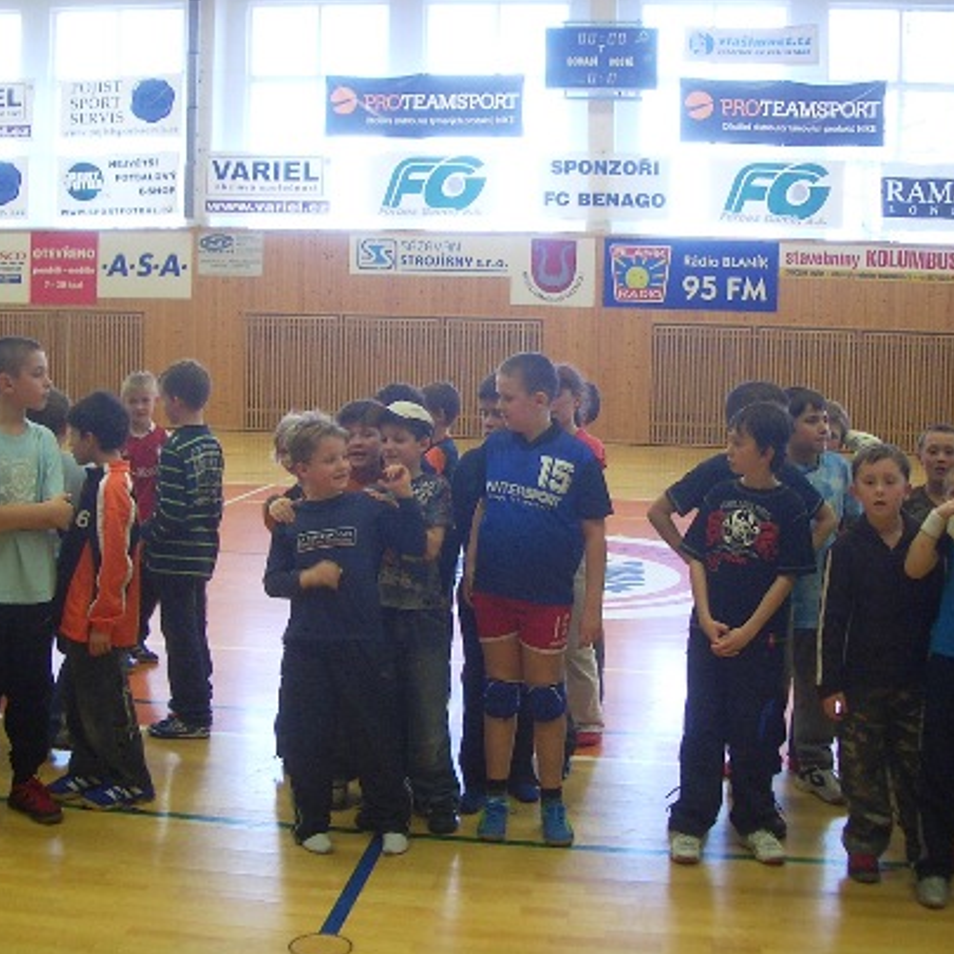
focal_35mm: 46
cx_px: 444
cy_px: 437
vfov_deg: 36.8
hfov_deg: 36.8
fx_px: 1434
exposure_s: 1/80
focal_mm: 5.8
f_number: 2.6
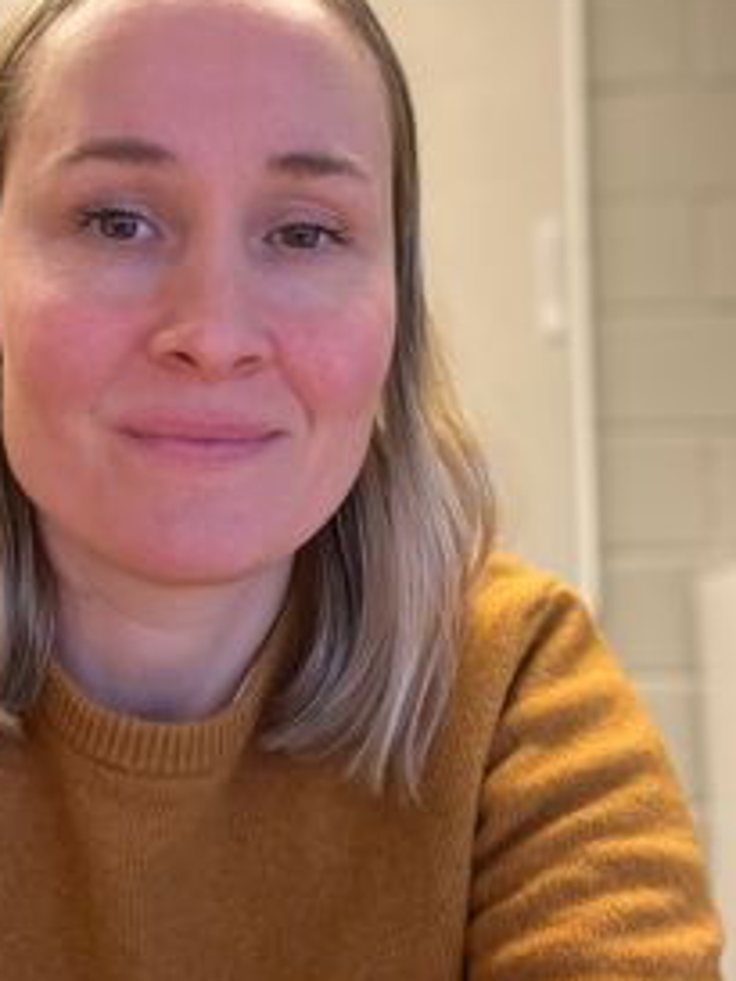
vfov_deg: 42.9
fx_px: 1246
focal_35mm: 44
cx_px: 255
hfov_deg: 32.7
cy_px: 467
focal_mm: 2.71
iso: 200
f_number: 2.2
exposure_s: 1/50
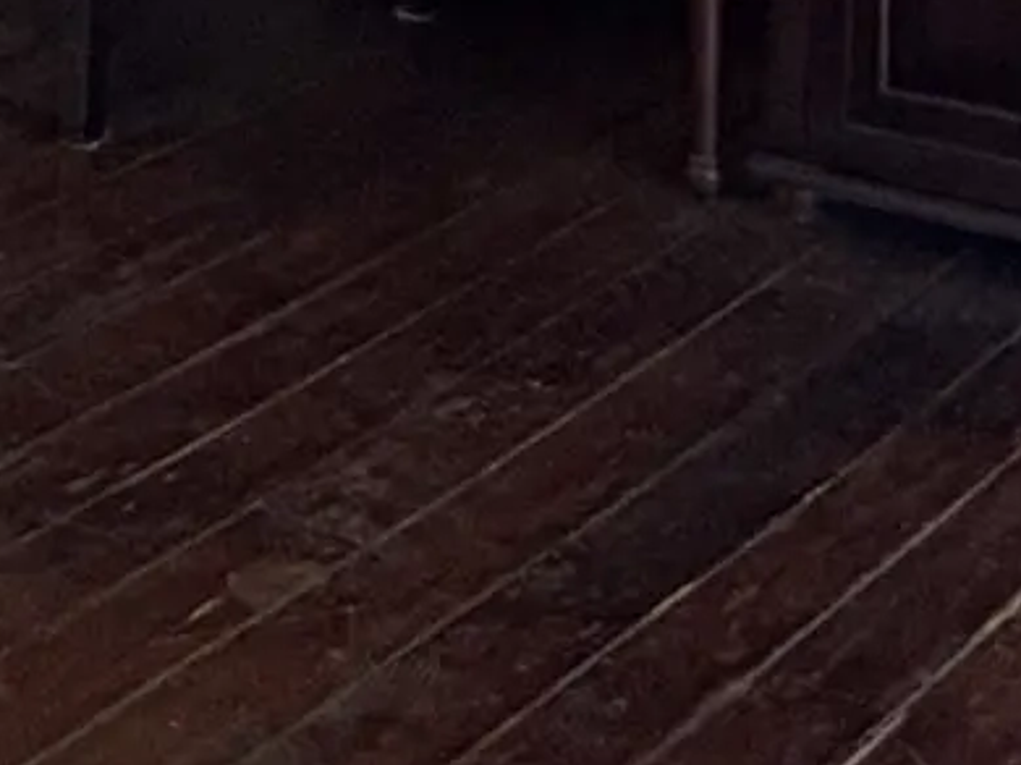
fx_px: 2712
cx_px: 1047
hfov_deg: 20.6
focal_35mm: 92
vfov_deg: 12.5
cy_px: -1095
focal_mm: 2.22
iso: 160
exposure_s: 1/51
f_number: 2.2
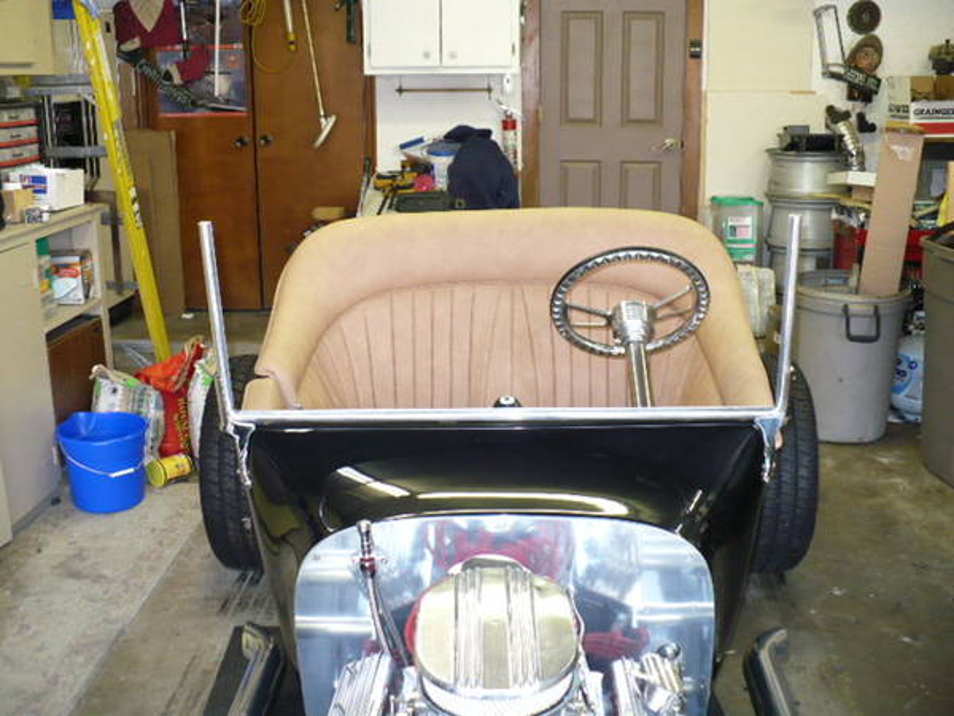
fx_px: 1020
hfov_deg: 50.1
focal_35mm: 37
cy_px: 358
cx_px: 477
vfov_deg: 38.7
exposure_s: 1/30
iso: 250
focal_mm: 6.1
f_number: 2.8
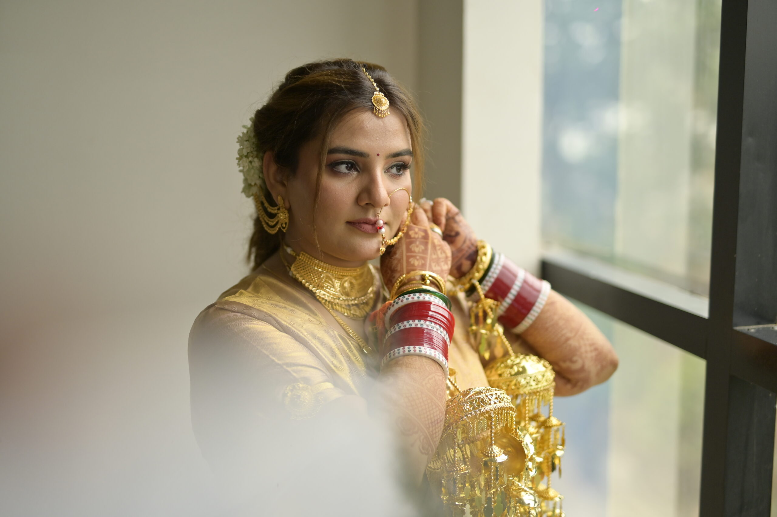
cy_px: 258
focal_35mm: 50
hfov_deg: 39.6
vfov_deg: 27.0
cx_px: 388
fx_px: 1078
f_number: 1.4
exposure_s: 1/500
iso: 640
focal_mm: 50
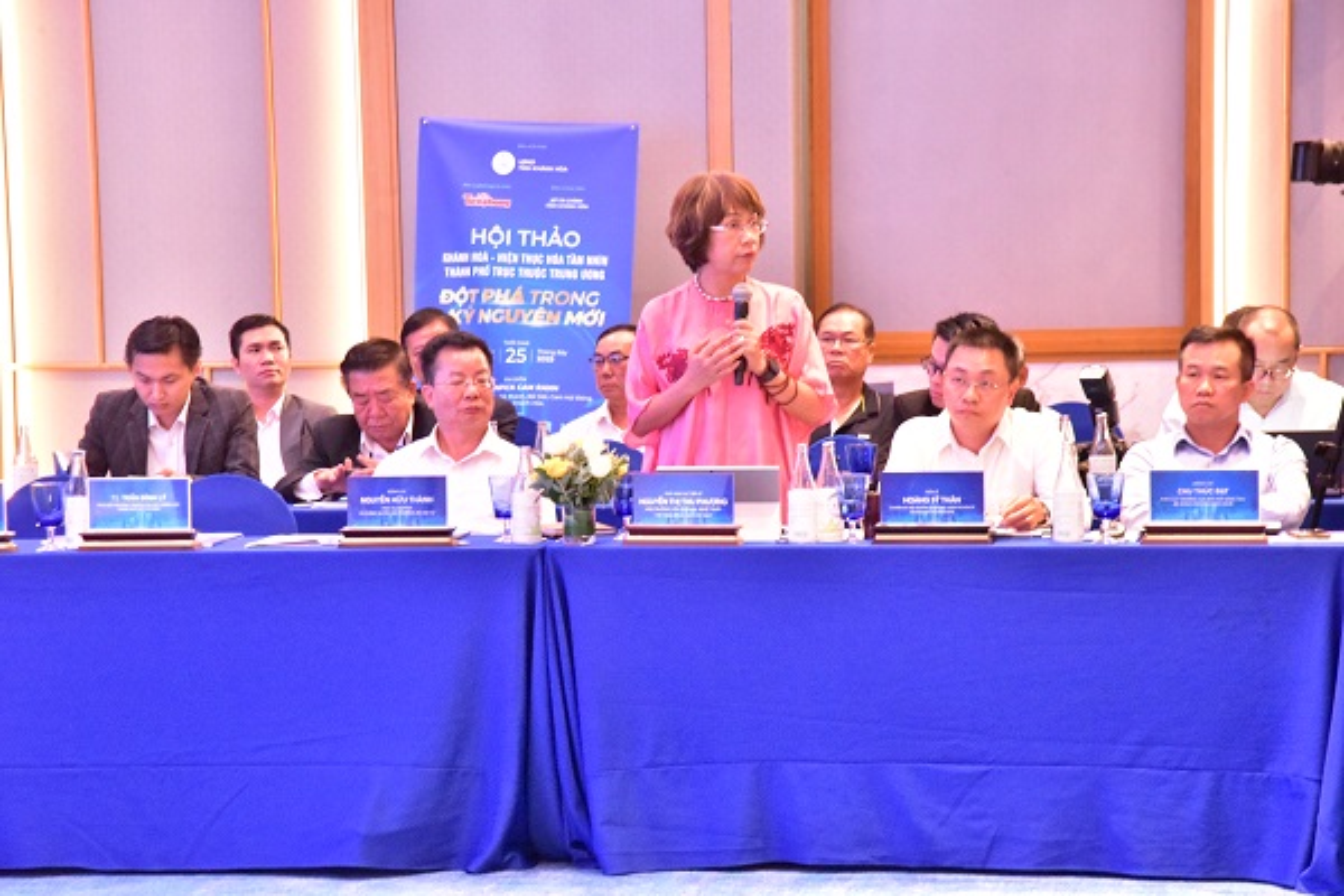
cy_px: 448
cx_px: 672
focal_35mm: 120
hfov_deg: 17.1
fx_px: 4480
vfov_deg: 11.4
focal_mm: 120
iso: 12800
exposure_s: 1/25
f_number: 9
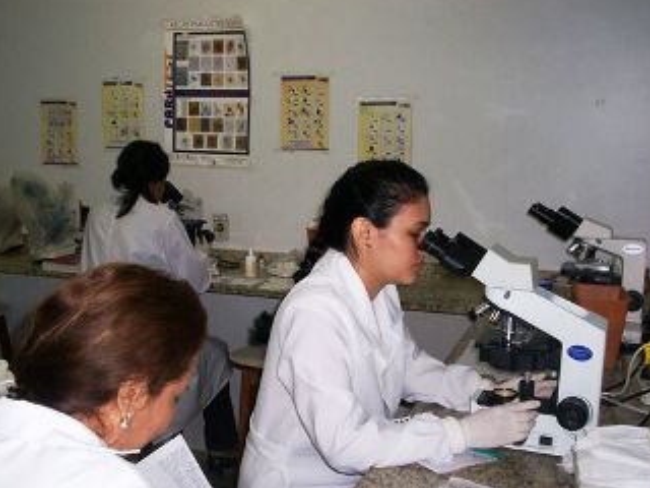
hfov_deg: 41.9
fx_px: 845
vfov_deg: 32.1
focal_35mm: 45
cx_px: 264
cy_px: 291
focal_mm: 5.9
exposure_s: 1/64
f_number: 4.5
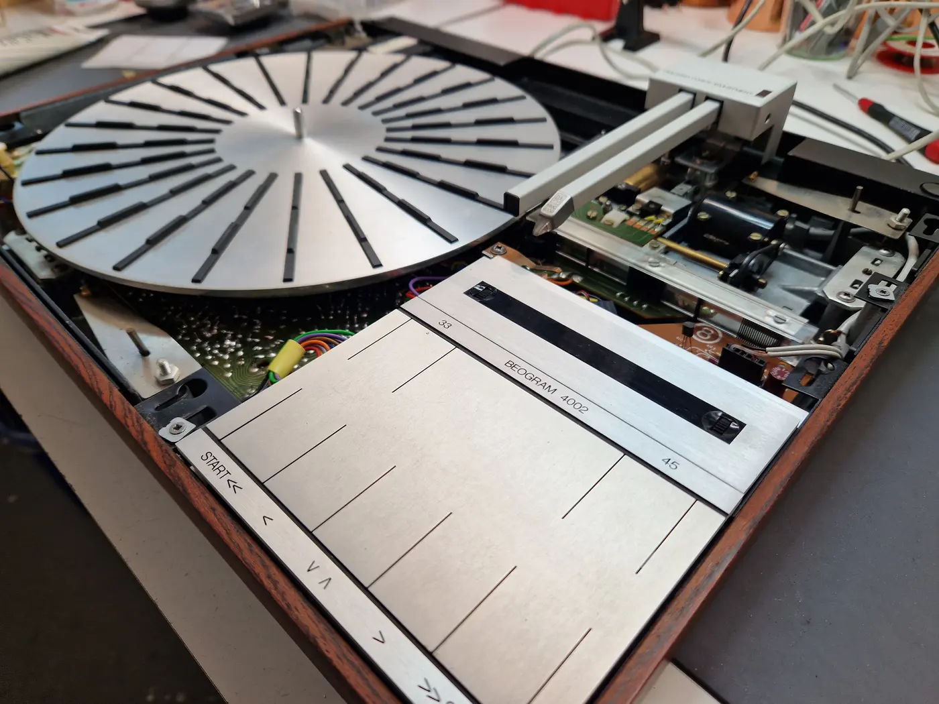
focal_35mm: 23
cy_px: 352
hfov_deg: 73.9
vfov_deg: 58.9
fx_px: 624
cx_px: 470
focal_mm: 5.4
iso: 50
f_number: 1.8
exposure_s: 1/100
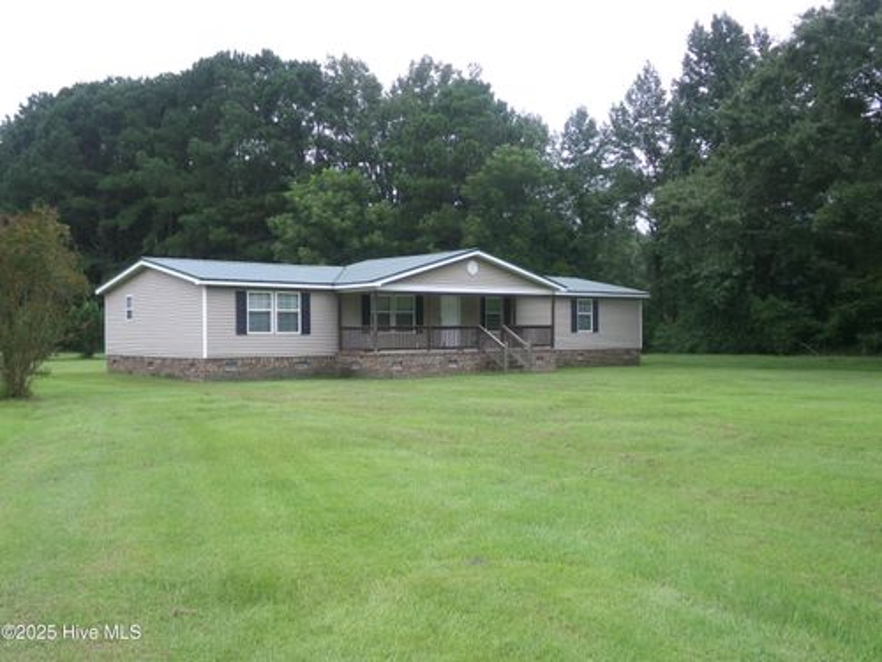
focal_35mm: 37
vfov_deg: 38.7
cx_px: 441
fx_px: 943
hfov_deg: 50.1
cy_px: 331
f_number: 4
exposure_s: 1/140
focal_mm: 6.6
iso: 100
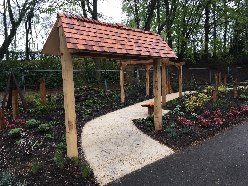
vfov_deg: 48.2
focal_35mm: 29
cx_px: 124
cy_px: 93
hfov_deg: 61.7
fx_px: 208
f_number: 2.2
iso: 25
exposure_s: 1/113
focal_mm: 4.15
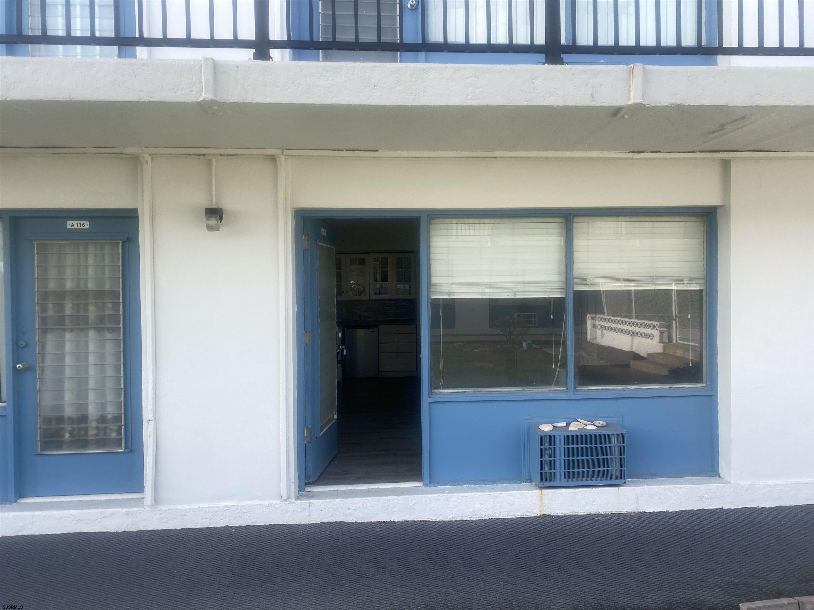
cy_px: 305
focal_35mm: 26
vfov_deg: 53.1
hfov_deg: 67.3
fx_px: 611
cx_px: 407
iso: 32
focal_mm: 4.25
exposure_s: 1/579
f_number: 1.8
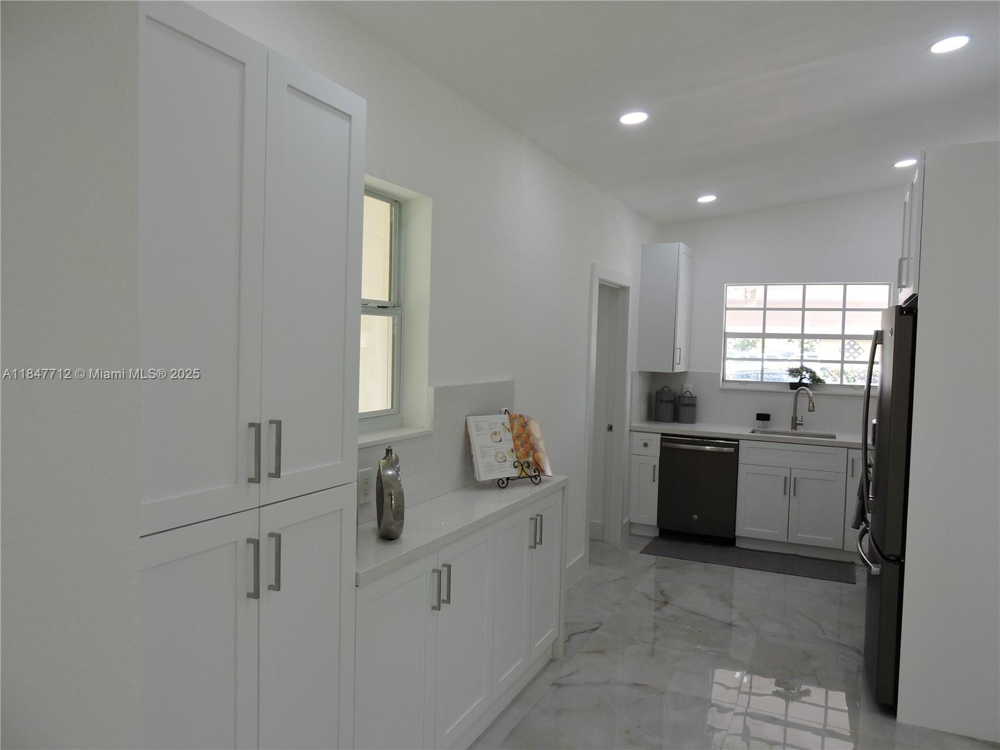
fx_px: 693
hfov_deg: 71.6
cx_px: 500
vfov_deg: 56.8
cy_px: 375
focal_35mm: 24
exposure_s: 1/60
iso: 100
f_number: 3.3
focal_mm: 4.3
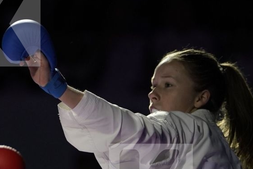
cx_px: -1
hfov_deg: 3.9
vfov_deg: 2.6
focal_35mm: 524
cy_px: 185
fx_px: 3684
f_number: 2.8
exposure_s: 1/1000
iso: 1600
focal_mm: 164
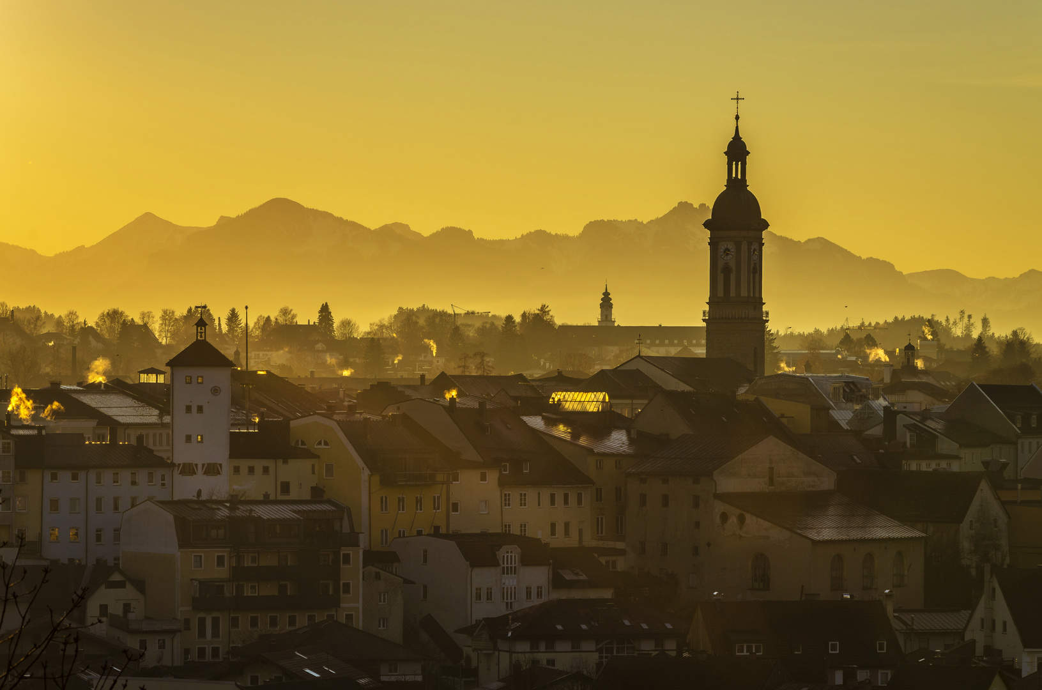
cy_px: 345
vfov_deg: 8.4
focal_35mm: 162
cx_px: 521
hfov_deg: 12.7
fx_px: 4679
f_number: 11
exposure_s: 1/320
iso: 160
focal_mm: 107.5
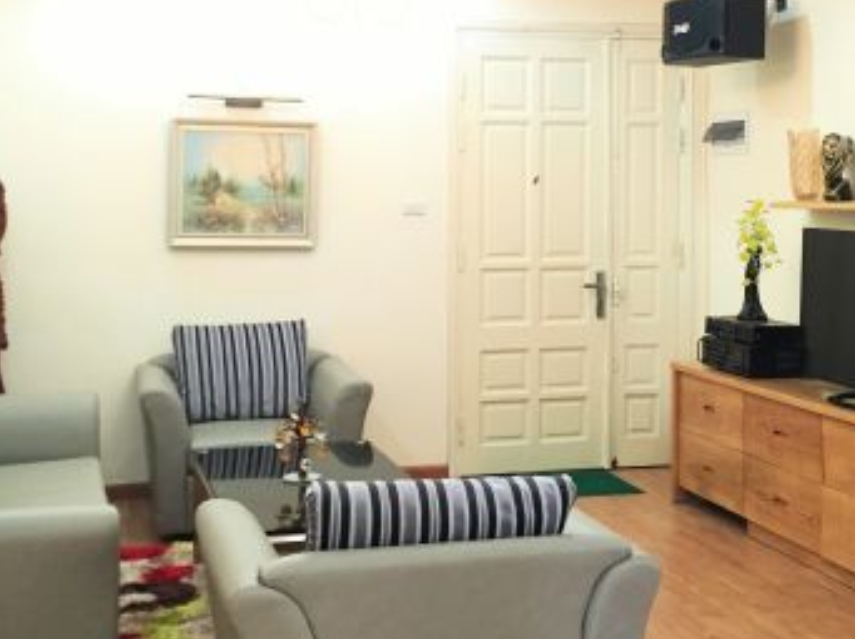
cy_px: 228
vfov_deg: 26.9
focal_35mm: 54
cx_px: 411
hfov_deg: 35.6
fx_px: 1332
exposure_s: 1/33
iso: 160
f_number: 2.2
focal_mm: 4.15
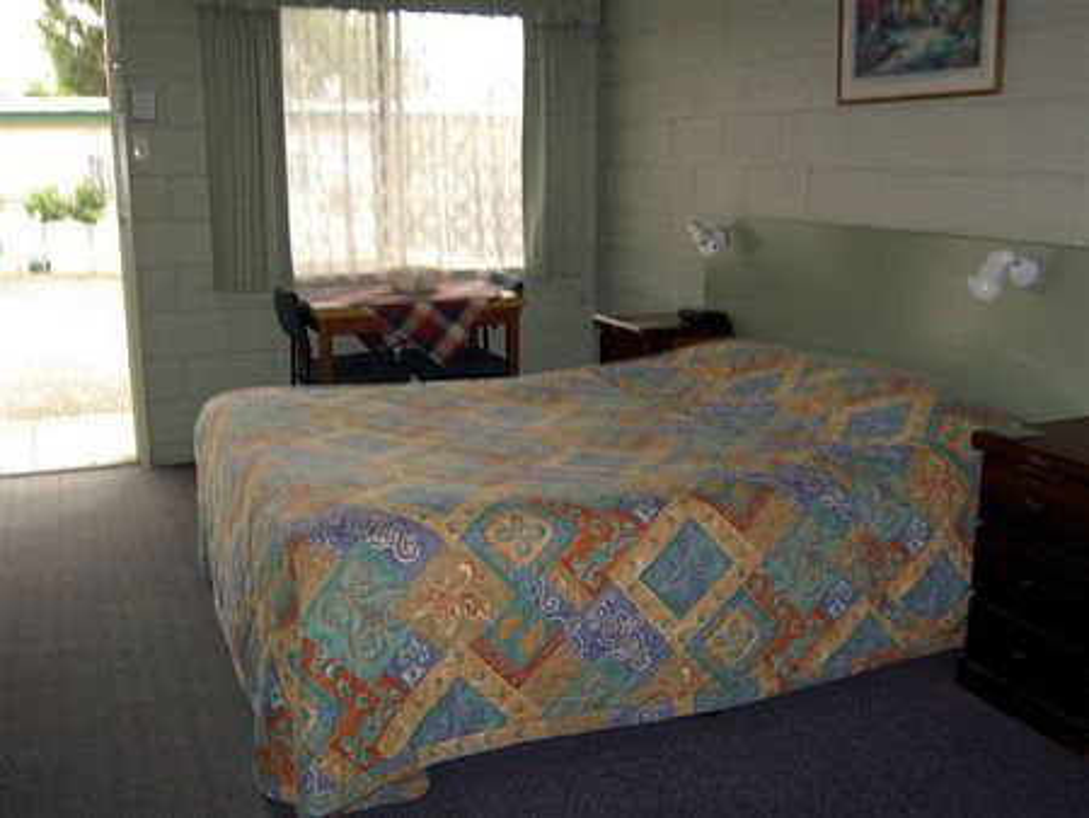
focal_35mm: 34
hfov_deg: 53.9
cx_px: 544
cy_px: 409
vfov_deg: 41.8
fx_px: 1070
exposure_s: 1/60
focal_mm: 5.6
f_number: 2.8
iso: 50
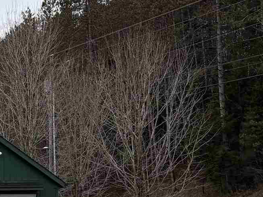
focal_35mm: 112
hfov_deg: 15.7
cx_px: -171
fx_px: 851
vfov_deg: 13.0
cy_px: 209
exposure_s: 1/2053
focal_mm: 6.76
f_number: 1.78
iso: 80
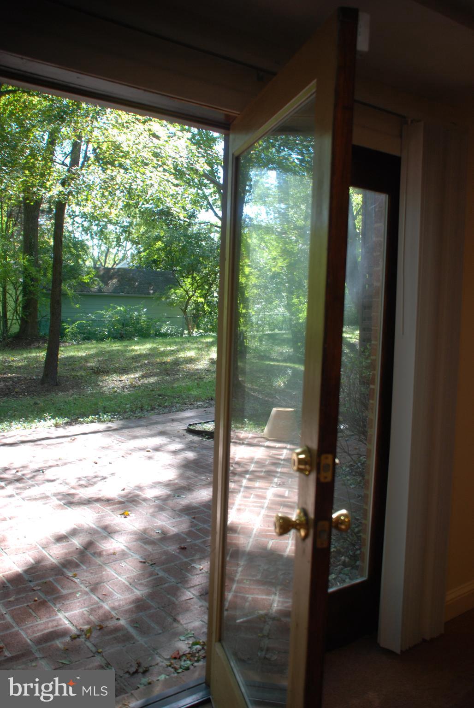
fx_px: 591
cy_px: 354
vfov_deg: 61.9
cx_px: 237
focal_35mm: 30
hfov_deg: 43.7
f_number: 5.6
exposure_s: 1/125
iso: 200
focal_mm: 20
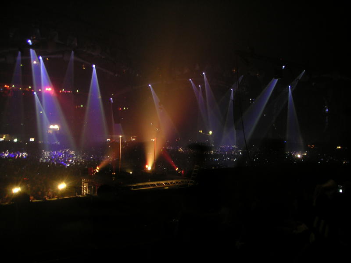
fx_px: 385
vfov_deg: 37.7
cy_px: 132
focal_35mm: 38
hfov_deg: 49.0
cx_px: 176
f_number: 2.8
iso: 100
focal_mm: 6
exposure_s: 1
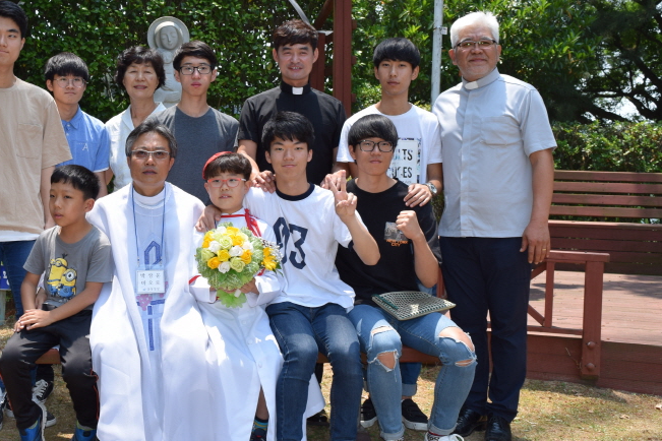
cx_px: 213
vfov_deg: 28.6
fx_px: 864
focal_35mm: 47
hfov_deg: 41.3
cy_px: 185
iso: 100
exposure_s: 1/200
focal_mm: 20
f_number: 7.1
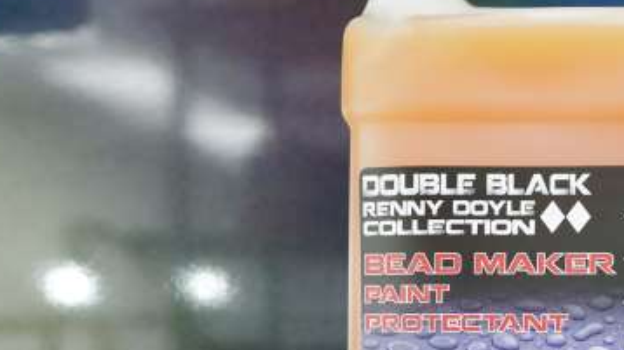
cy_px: 325
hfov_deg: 24.3
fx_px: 1356
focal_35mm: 82
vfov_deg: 14.5
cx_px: 673
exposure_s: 1/80
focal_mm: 35
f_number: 4
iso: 800
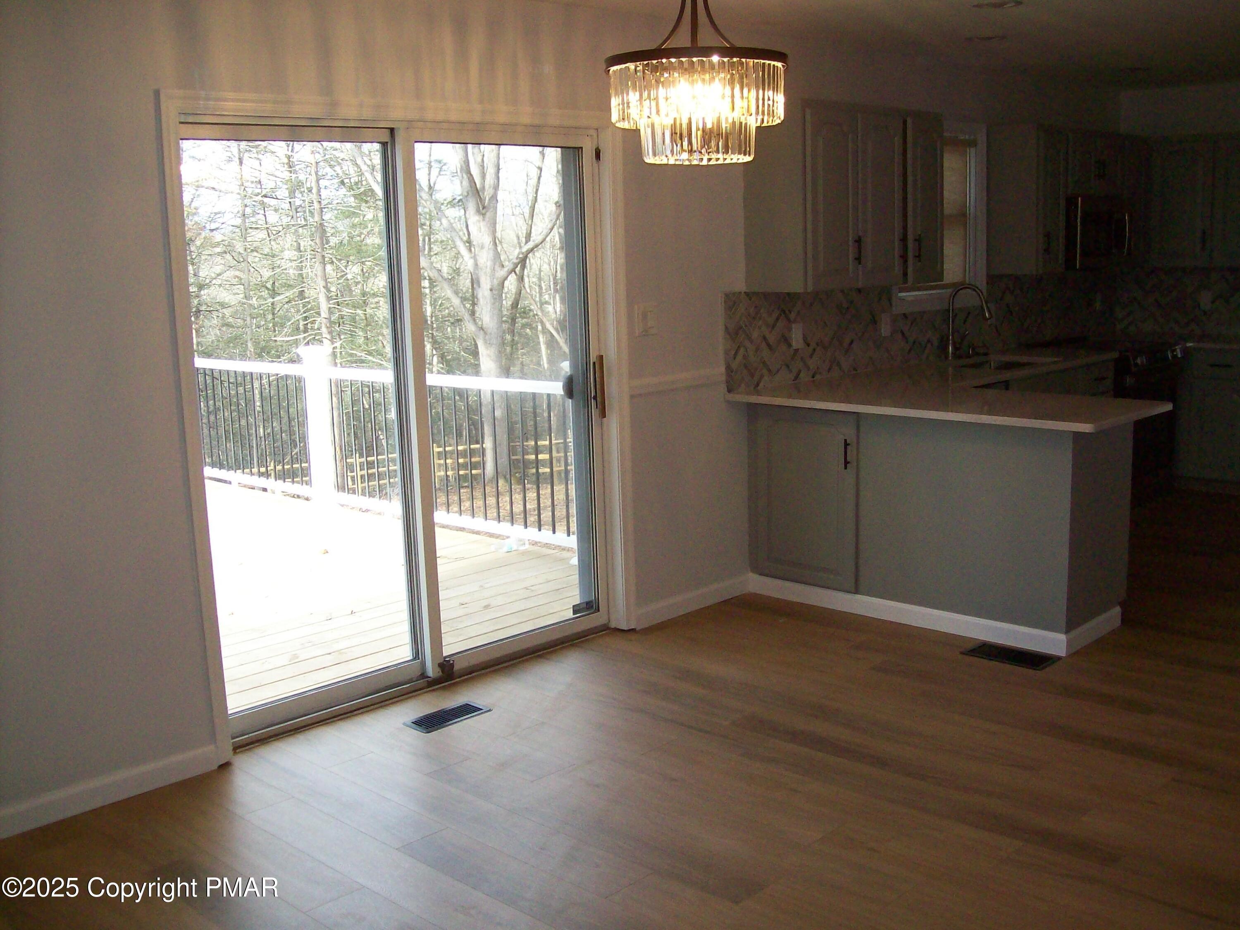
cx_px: 620
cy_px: 465
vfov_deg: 39.7
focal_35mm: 36
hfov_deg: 51.4
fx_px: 1290
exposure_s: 1/156
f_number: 2.7
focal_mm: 6
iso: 200
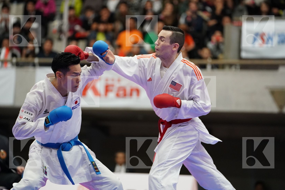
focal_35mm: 189
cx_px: 142
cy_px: 92
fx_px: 1496
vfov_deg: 7.3
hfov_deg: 10.9
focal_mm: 174
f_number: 2.8
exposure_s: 1/1000
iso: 4000
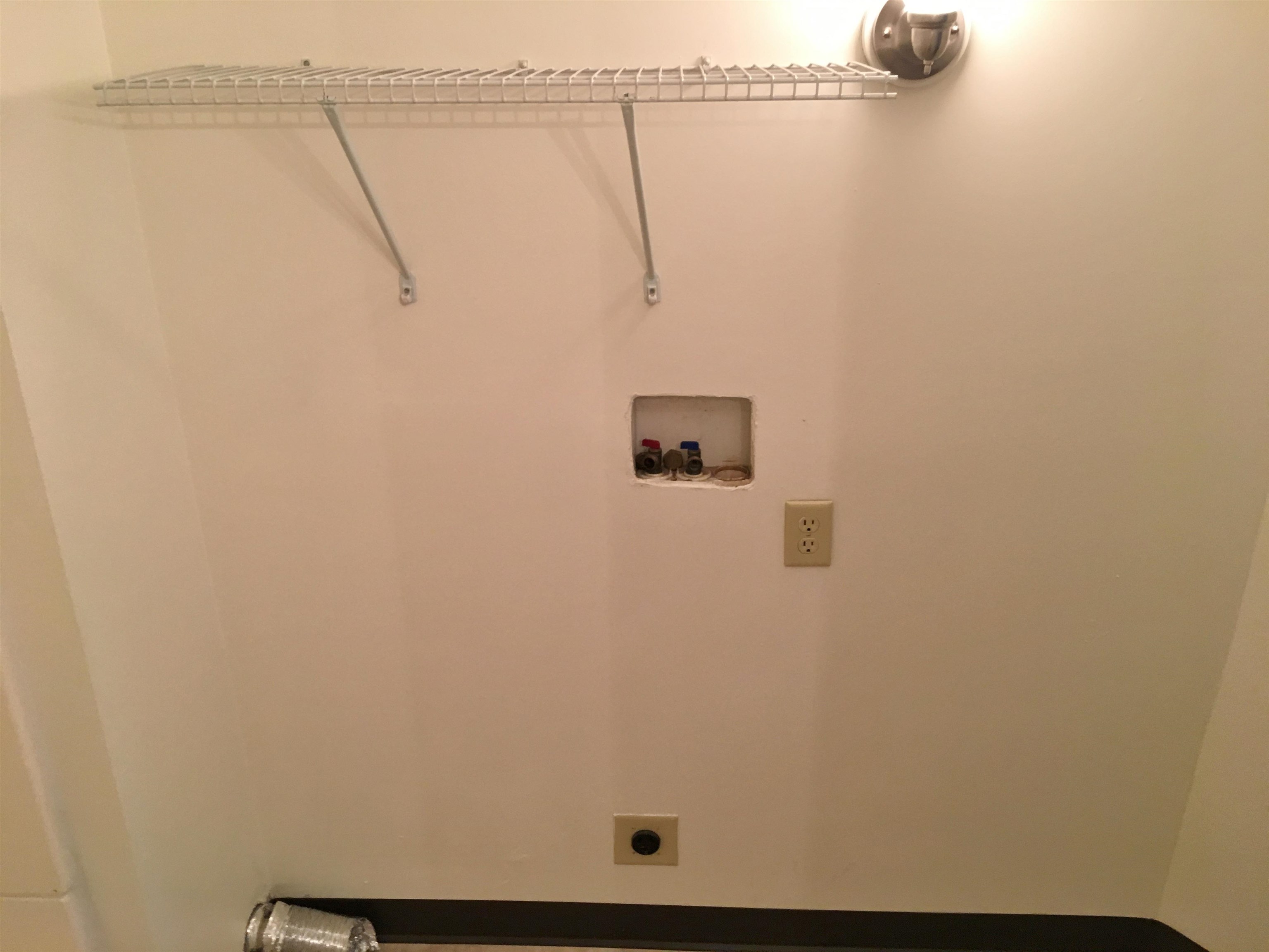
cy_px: 476
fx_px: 1063
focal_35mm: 29
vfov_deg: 48.2
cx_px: 634
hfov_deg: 61.7
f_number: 2.2
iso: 100
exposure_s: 1/30
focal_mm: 4.15
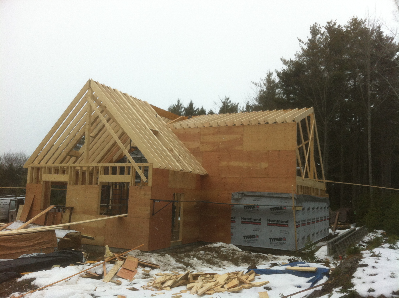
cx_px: 200
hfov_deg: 52.7
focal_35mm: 35
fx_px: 403
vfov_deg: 40.6
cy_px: 149
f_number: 2.8
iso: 80
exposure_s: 1/602
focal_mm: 3.85
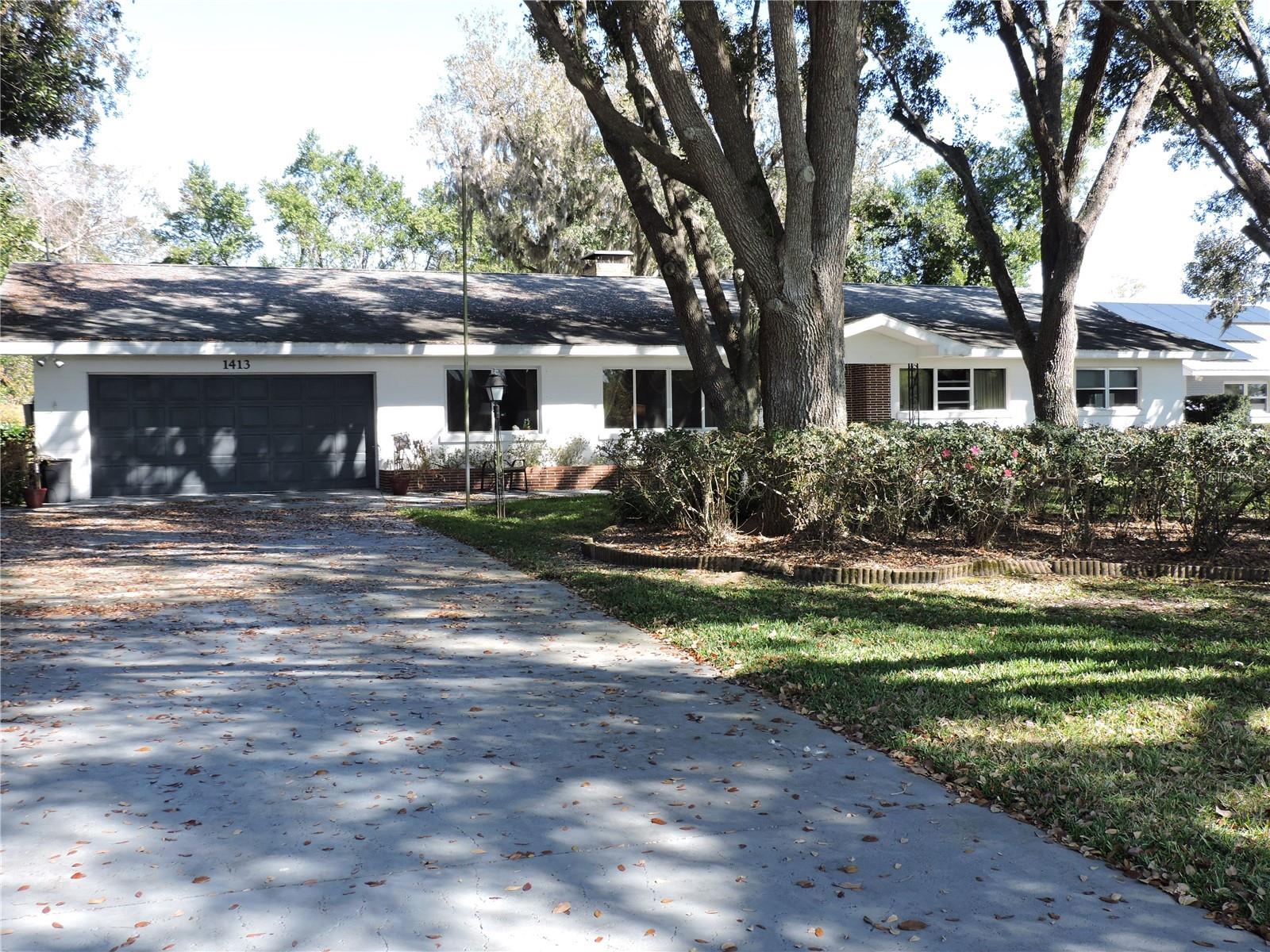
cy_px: 476
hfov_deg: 52.6
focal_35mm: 35
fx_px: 1284
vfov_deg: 40.7
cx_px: 635
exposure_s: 1/200
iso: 100
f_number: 3.3
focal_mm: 6.2
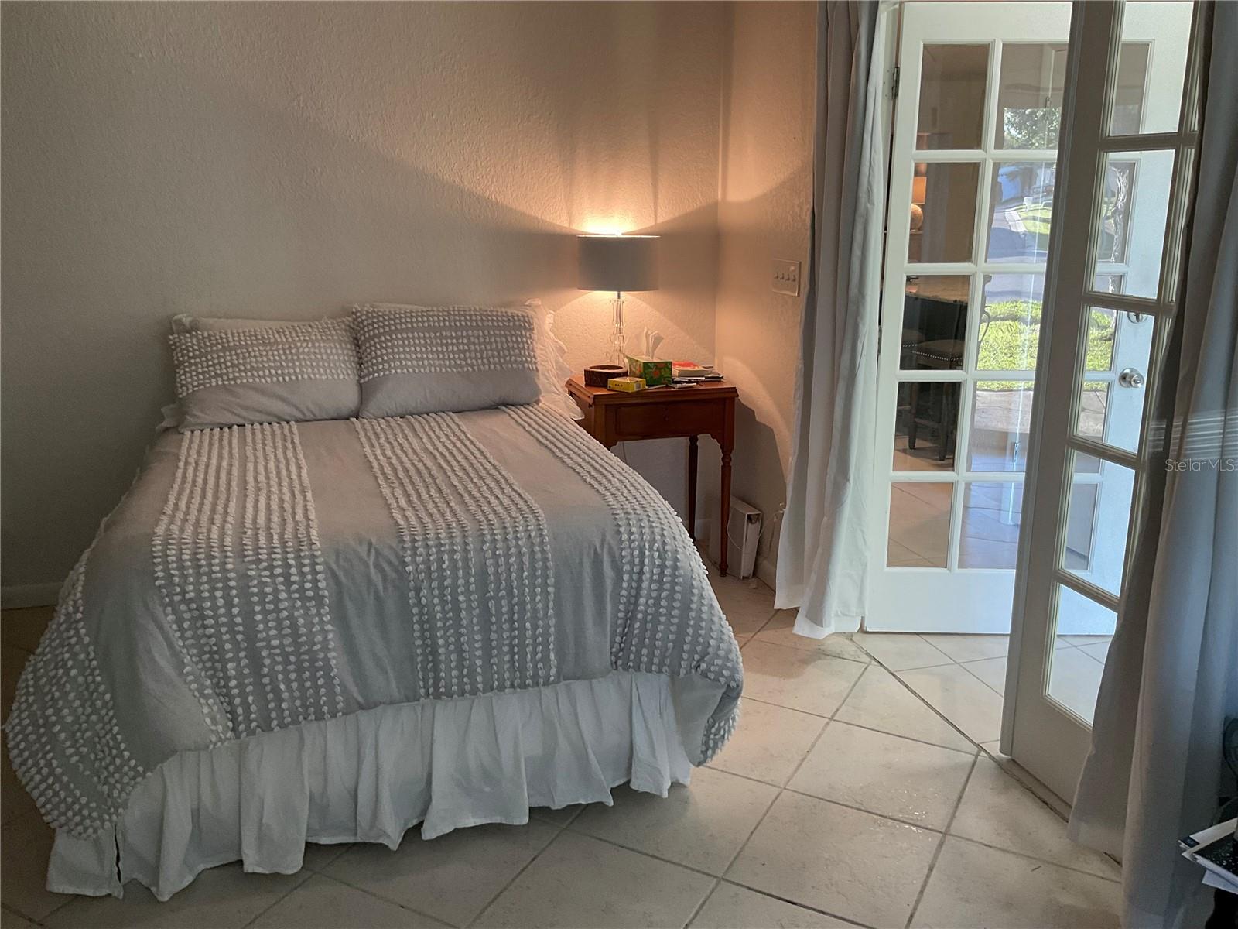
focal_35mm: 29
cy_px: 464
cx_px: 619
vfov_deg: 48.2
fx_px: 1037
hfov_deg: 61.7
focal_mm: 3
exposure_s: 1/60
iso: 100
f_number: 1.8
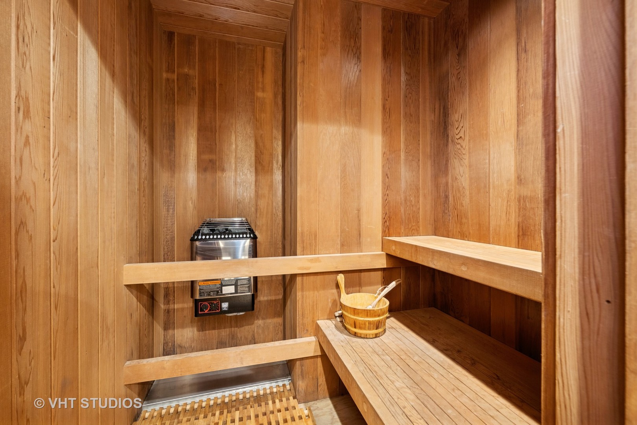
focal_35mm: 15
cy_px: 212
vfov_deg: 77.3
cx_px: 318
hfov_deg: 100.4
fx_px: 265
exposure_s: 2
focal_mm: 15
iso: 200
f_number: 9.5
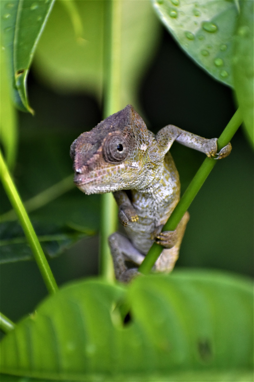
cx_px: 127
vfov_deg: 4.6
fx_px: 4762
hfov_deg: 3.1
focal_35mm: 450
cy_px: 191
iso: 1100
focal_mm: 300
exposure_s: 1/250
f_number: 6.3
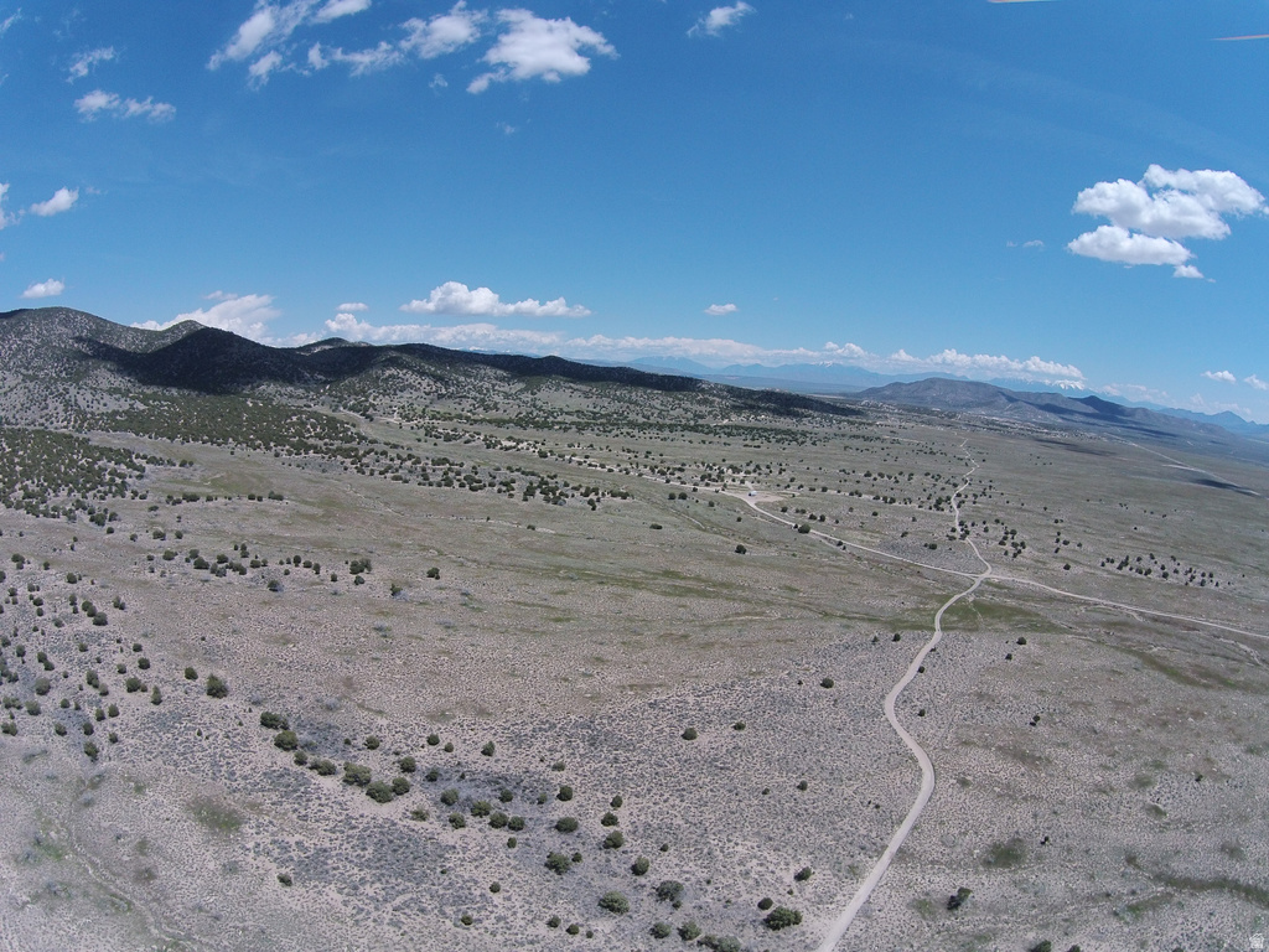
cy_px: 476
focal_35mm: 28
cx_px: 634
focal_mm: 5
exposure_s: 1/3596
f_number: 2.8
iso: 100
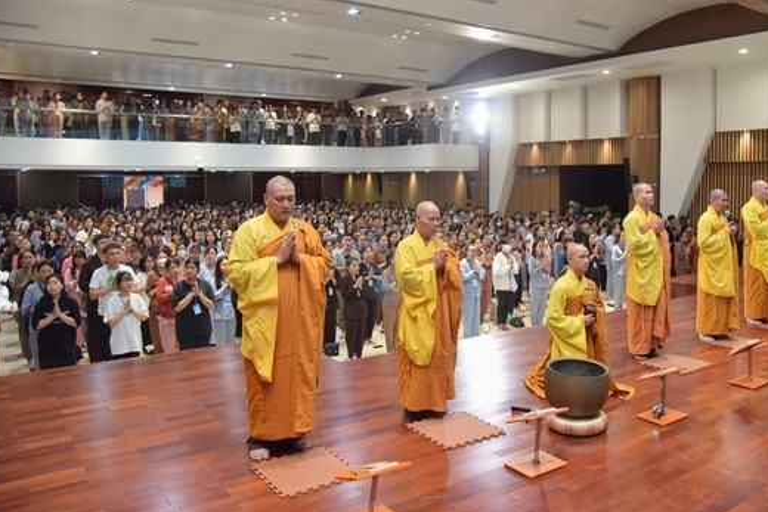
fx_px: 640
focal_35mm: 30
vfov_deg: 43.4
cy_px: 201
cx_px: 439
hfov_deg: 61.6
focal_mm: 24
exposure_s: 1/160
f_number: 4
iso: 1250
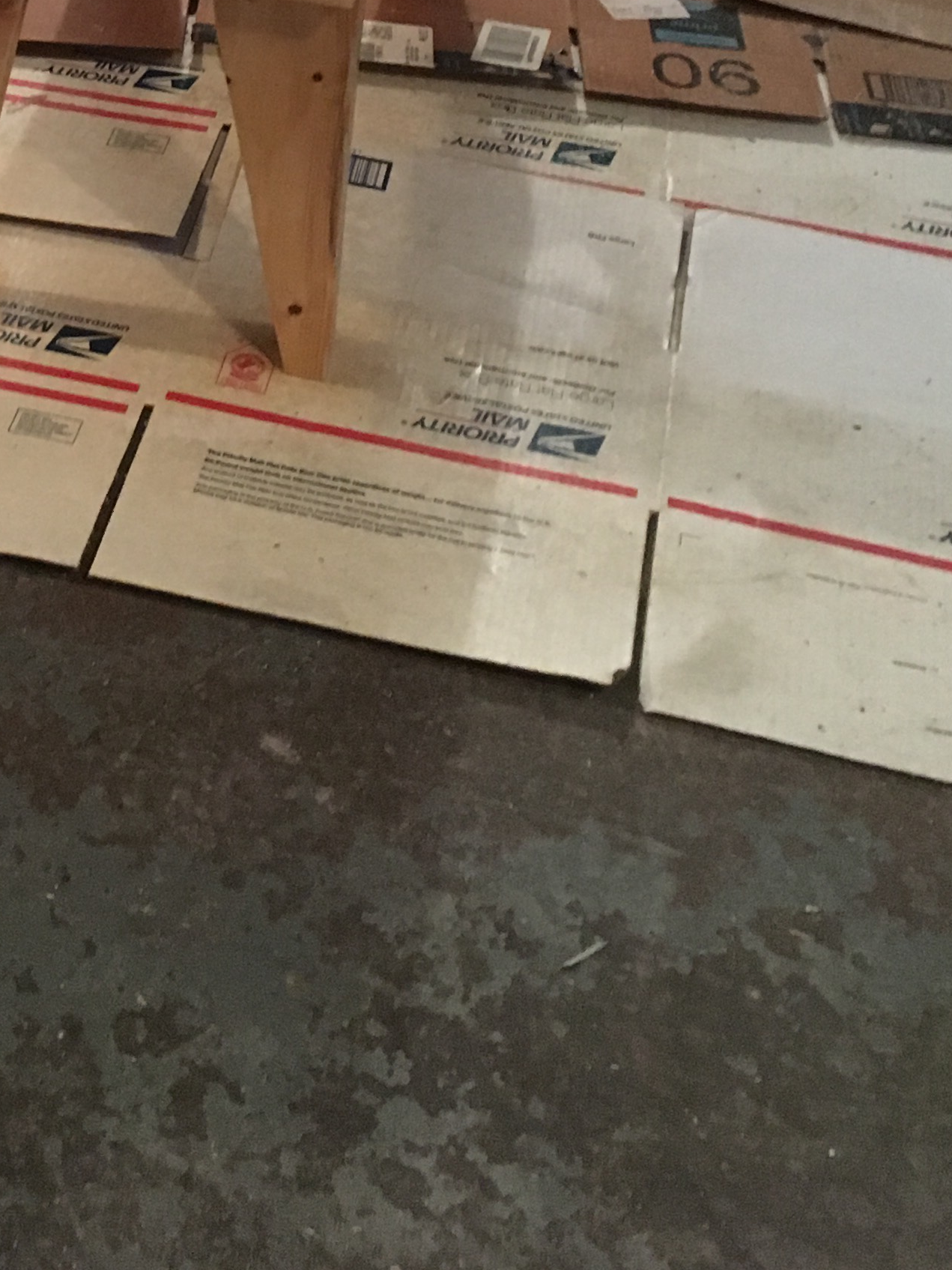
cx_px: 32
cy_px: -227
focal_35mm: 69
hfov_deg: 20.7
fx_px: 2530
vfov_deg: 25.5
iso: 200
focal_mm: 4.15
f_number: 2.2
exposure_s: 1/15
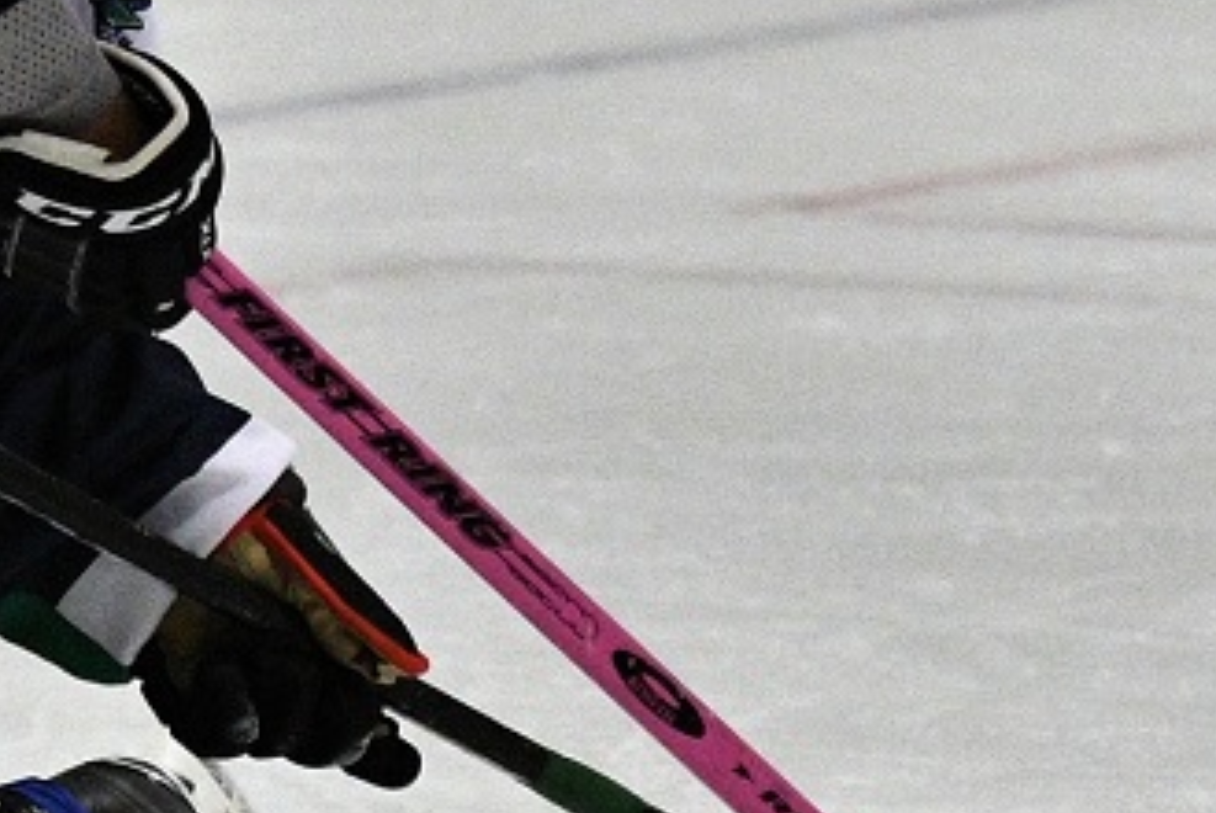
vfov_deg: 2.7
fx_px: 17039
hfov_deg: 4.1
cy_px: 124
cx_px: -277
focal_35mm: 504
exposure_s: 1/1000
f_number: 3.2
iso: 3200
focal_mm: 110
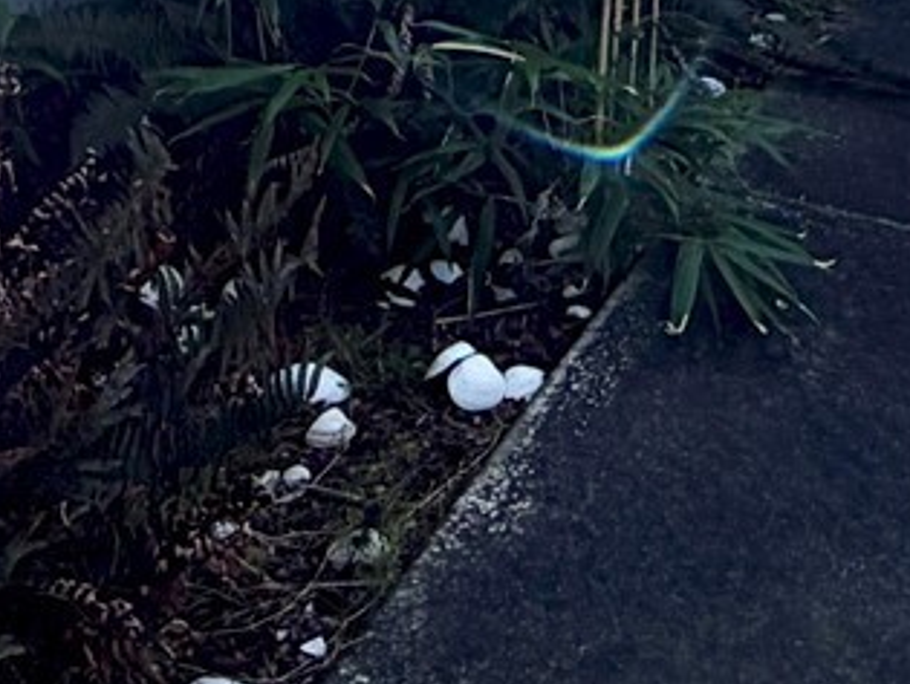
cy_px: -701
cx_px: 387
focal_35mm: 71
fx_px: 1869
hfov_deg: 27.3
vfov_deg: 16.0
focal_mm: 2.22
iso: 32
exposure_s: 1/770
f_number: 2.2
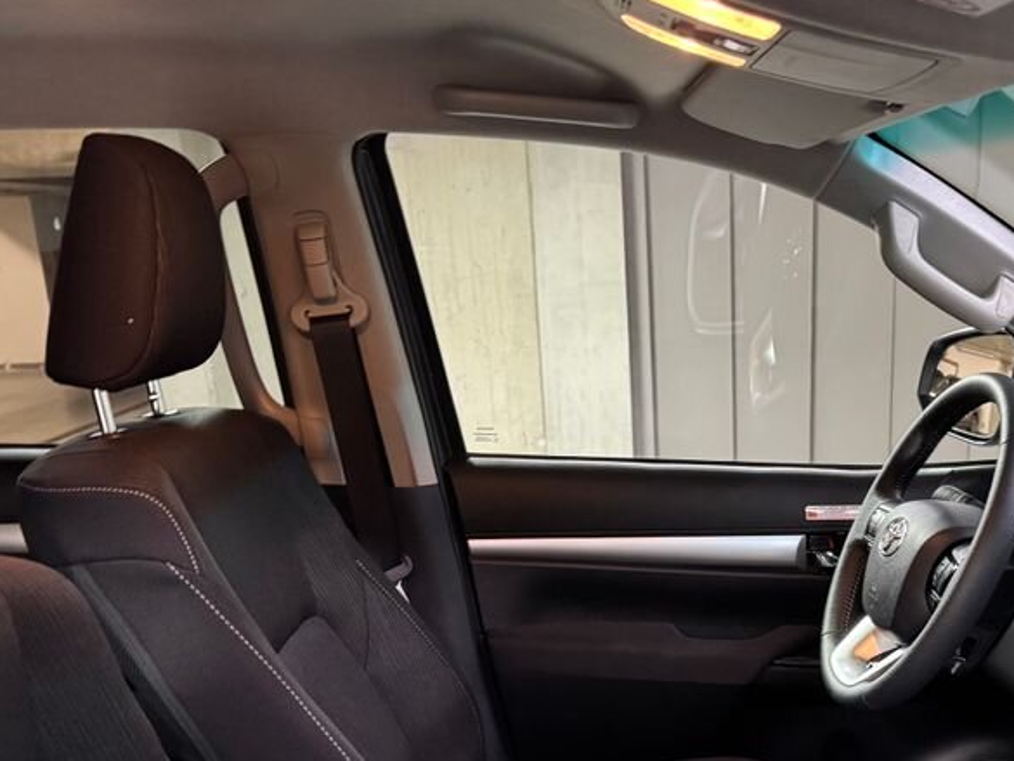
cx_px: 633
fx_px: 1231
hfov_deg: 44.4
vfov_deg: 33.2
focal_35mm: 42
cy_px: 626
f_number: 1.78
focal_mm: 6.76
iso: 800
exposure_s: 1/33
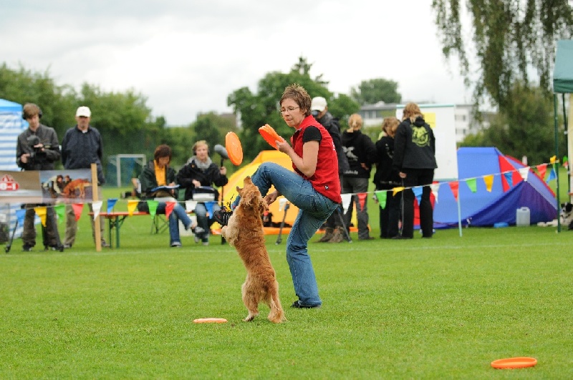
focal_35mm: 120
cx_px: 286
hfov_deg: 17.1
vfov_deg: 11.4
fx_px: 1907
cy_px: 190
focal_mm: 80
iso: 500
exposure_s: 1/1600
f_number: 2.8
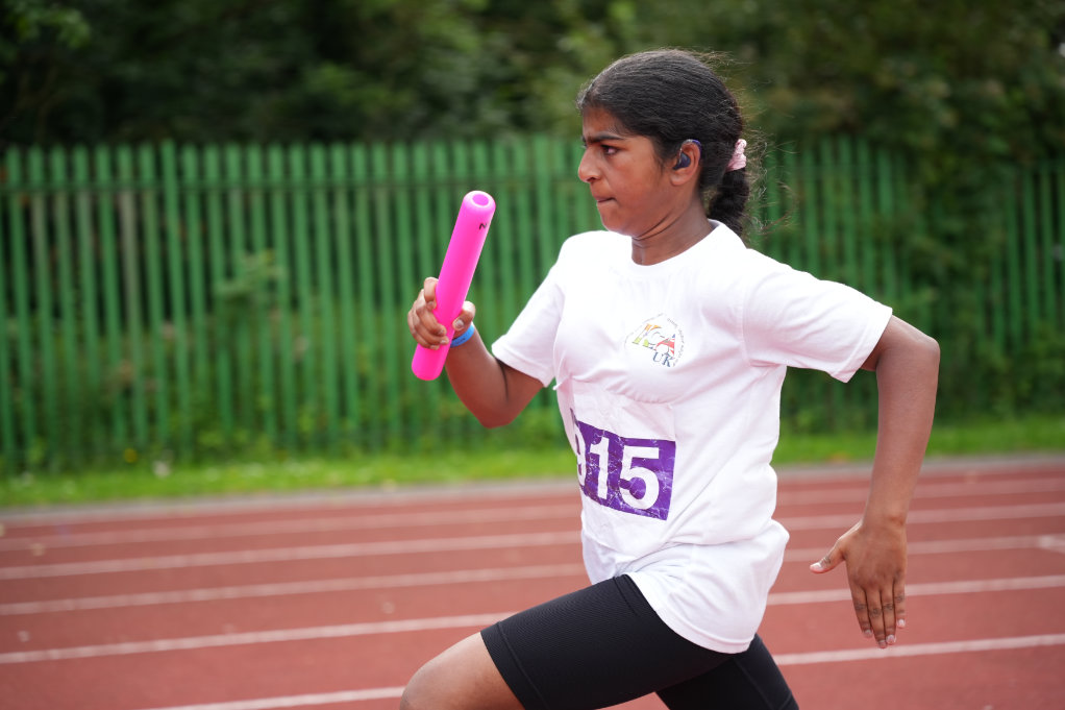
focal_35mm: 70
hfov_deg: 28.8
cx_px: 532
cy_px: 355
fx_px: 2070
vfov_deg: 19.5
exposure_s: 1/800
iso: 250
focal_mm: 70
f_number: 2.8
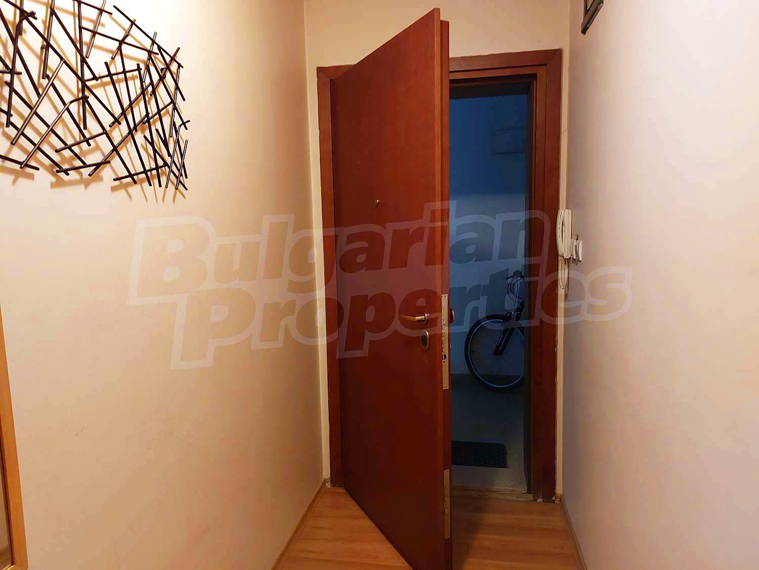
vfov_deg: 54.9
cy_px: 285
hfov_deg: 69.4
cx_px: 380
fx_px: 548
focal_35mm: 25
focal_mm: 5.23
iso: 400
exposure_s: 1/25
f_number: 1.8
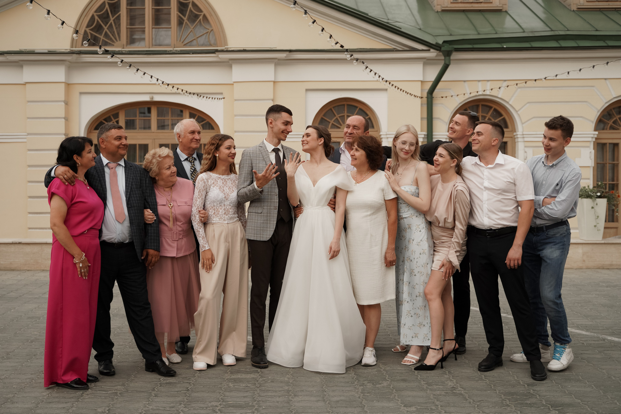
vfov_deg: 35.1
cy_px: 207
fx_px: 655
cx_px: 310
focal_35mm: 38
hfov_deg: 50.7
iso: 160
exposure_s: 1/500
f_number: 2.8
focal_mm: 38
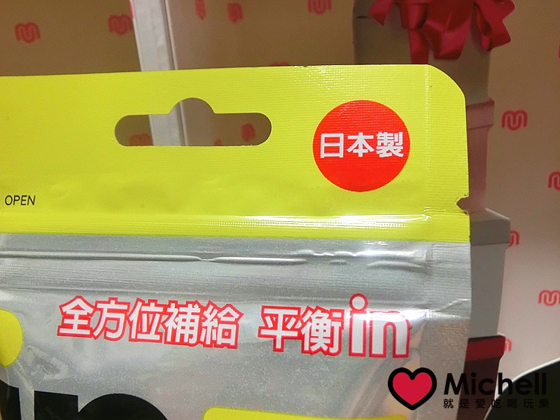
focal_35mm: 30
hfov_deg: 60.0
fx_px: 485
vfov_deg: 46.8
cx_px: 280
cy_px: 210
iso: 400
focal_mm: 5.36
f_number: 3.5
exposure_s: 1/100
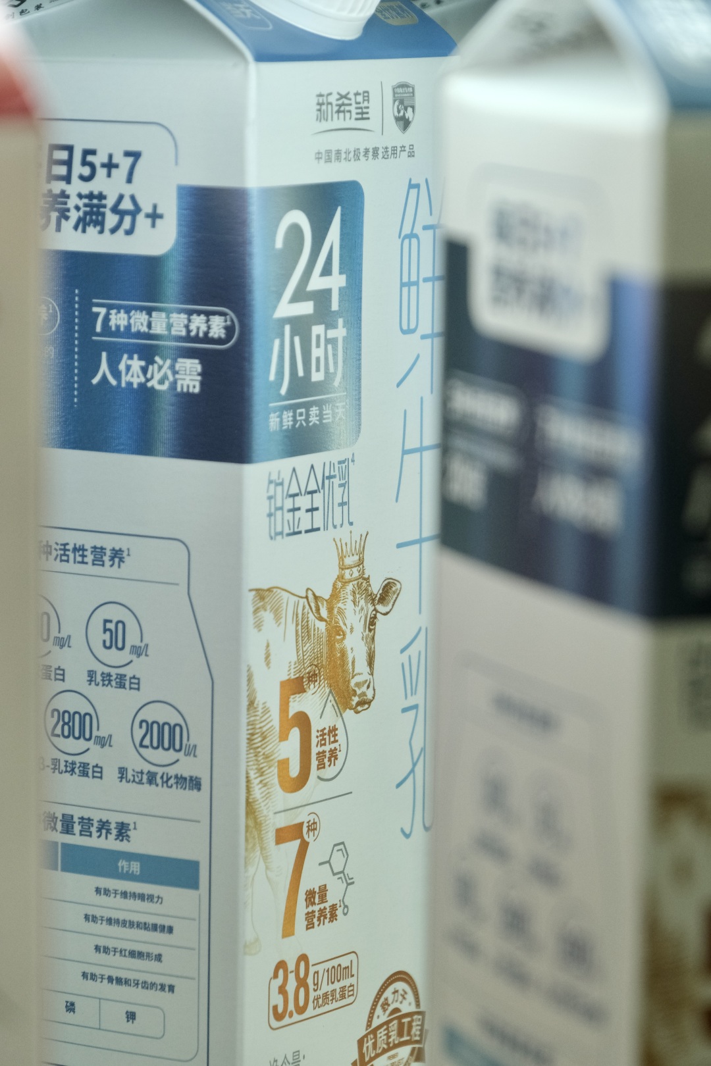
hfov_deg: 9.3
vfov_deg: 13.9
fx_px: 4384
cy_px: 533
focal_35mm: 148
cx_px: 356
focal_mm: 98.6
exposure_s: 1/300
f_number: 5.6
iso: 2000
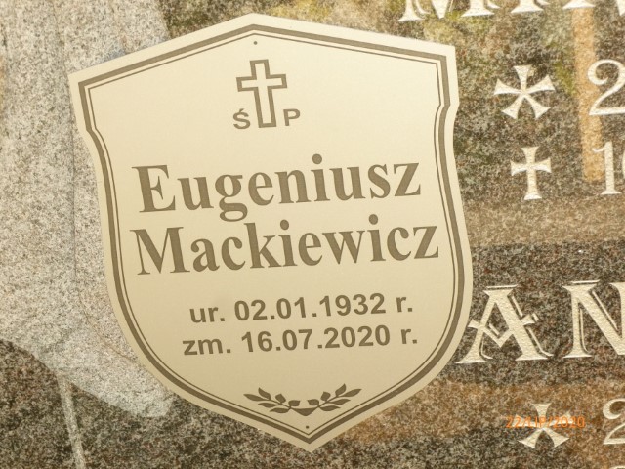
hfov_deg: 20.4
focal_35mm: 96
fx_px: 1733
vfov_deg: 15.4
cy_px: 234
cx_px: 312
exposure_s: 1/250
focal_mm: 17.1
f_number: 4.7
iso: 200
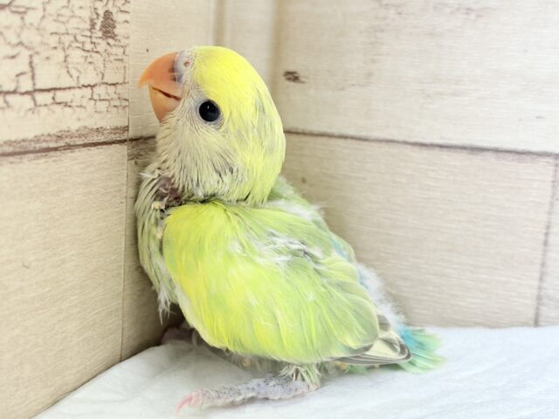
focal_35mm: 52
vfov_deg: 28.0
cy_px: 210
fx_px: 840
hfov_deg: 36.8
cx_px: 280
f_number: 1.6
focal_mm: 5.96
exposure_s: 1/50
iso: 64
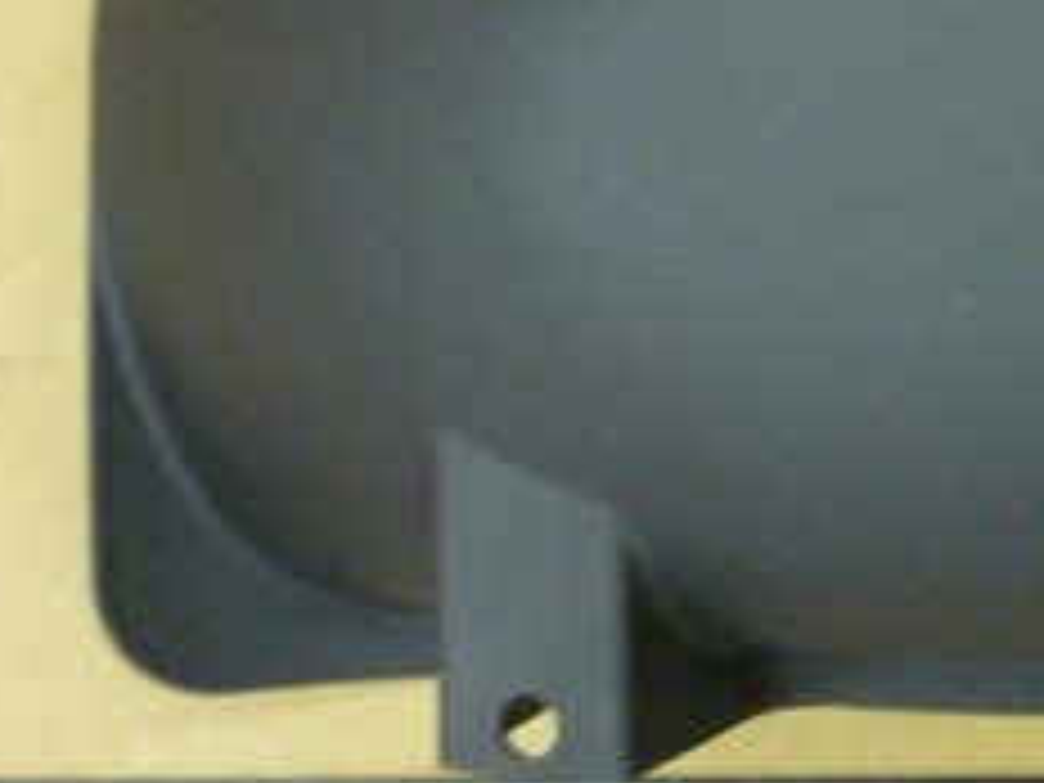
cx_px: 1336
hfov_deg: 16.4
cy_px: 14
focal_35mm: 114
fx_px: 3438
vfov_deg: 12.8
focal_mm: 5.5
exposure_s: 1/13
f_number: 2.8
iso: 400
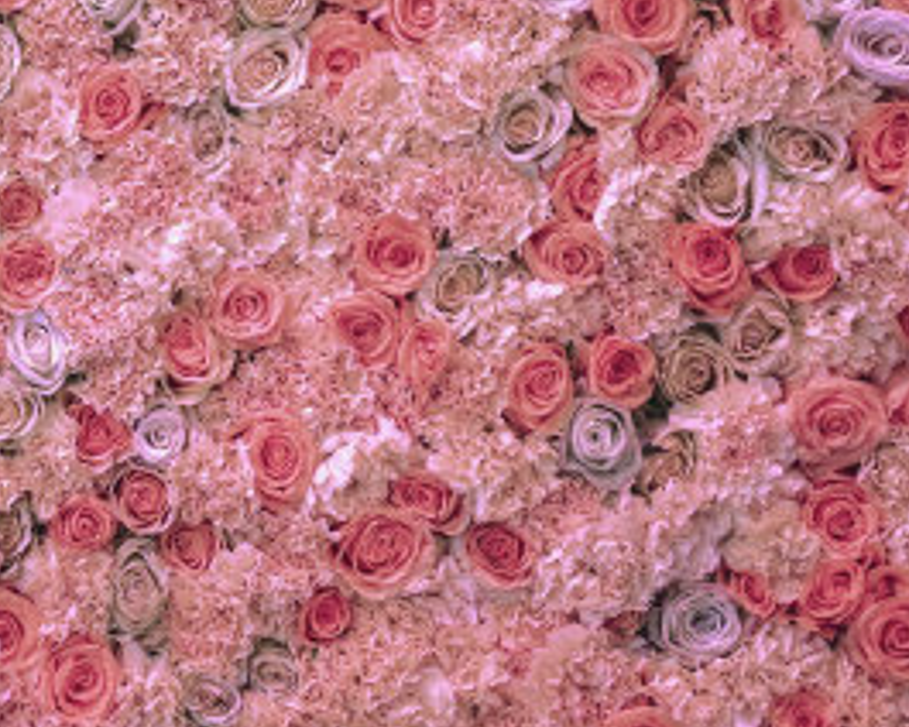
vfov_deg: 8.4
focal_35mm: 184
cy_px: 171
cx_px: 72
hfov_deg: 10.4
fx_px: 4950
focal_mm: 85
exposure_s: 1/320
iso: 250
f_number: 1.6
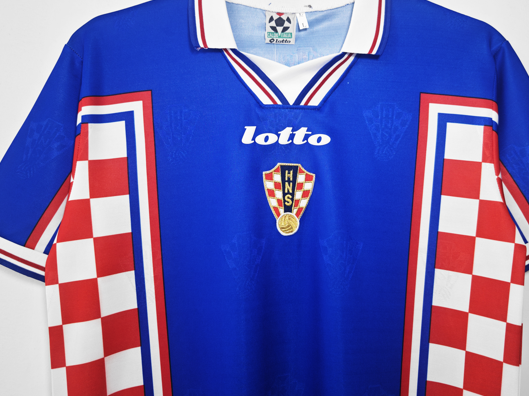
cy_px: 146
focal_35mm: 32
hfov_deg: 56.7
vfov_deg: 43.8
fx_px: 489
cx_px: 286
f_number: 1.75
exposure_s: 1/100
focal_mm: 8.67
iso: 112
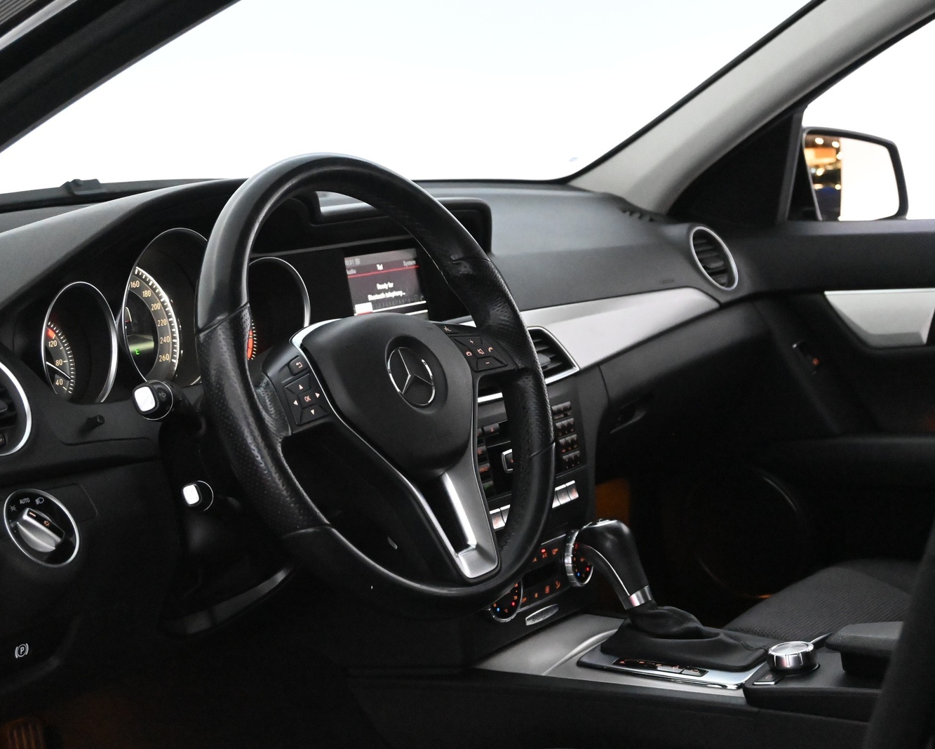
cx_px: 470
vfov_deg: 23.5
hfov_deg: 29.1
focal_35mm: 65
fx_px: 1799
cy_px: 371
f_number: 5.6
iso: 11400
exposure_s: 1/60
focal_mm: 38
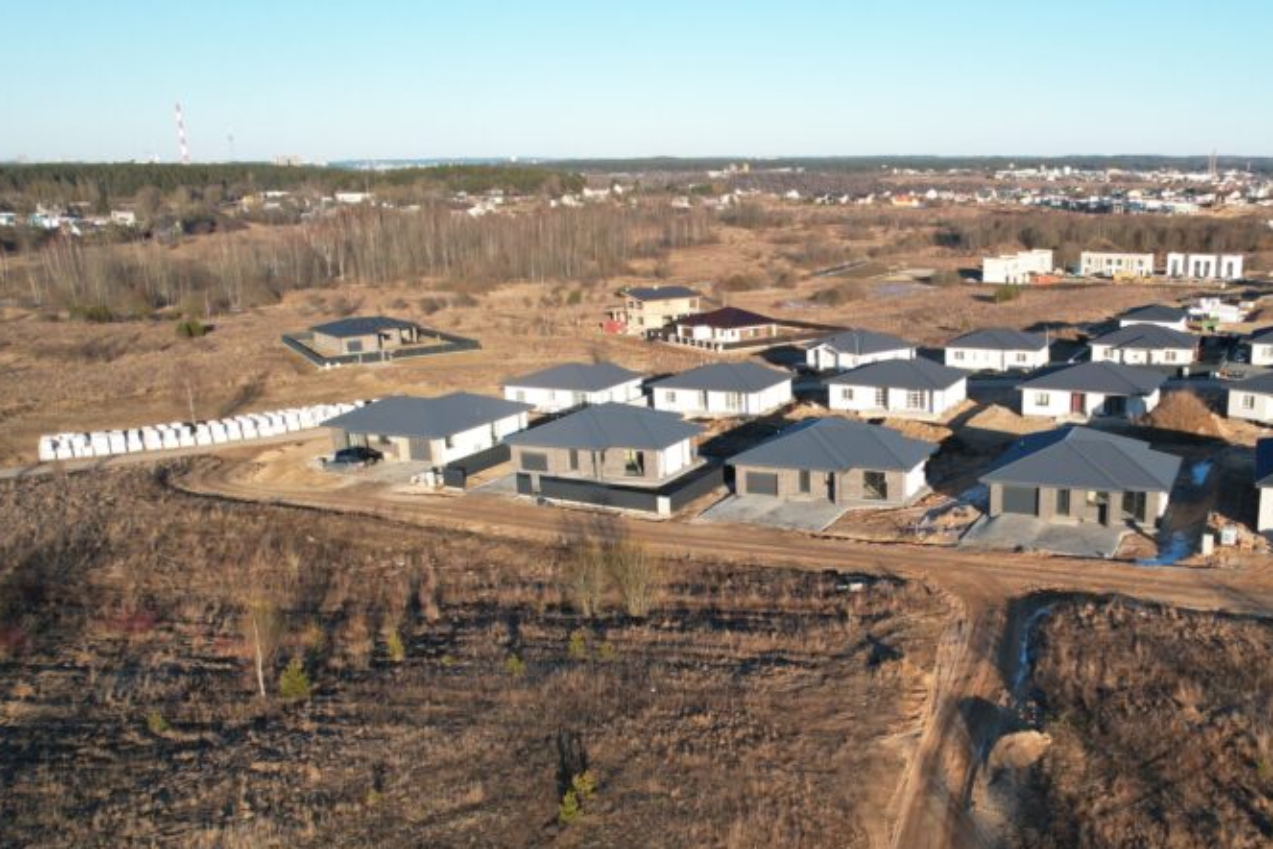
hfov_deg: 54.1
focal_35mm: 34
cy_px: 533
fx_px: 1202
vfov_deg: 38.6
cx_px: 897
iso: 100
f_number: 2.8
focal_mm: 8.38
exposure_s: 1/1000
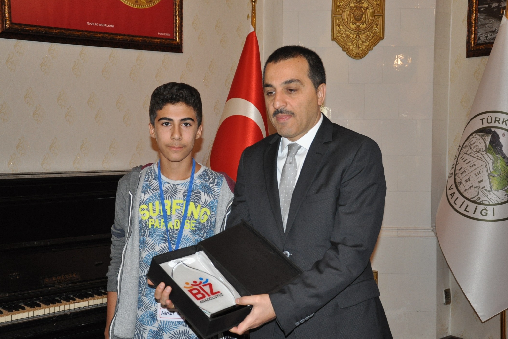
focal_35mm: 49
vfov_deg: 27.5
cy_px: 172
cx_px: 251
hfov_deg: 40.3
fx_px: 691
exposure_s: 1/60
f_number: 4.2
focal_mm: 32
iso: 800
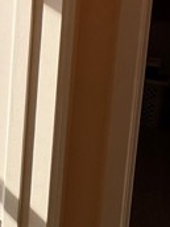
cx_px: -128
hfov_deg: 20.6
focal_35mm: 52
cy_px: -11
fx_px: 340
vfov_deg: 33.1
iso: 64
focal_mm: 2.22
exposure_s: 1/556
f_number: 2.2
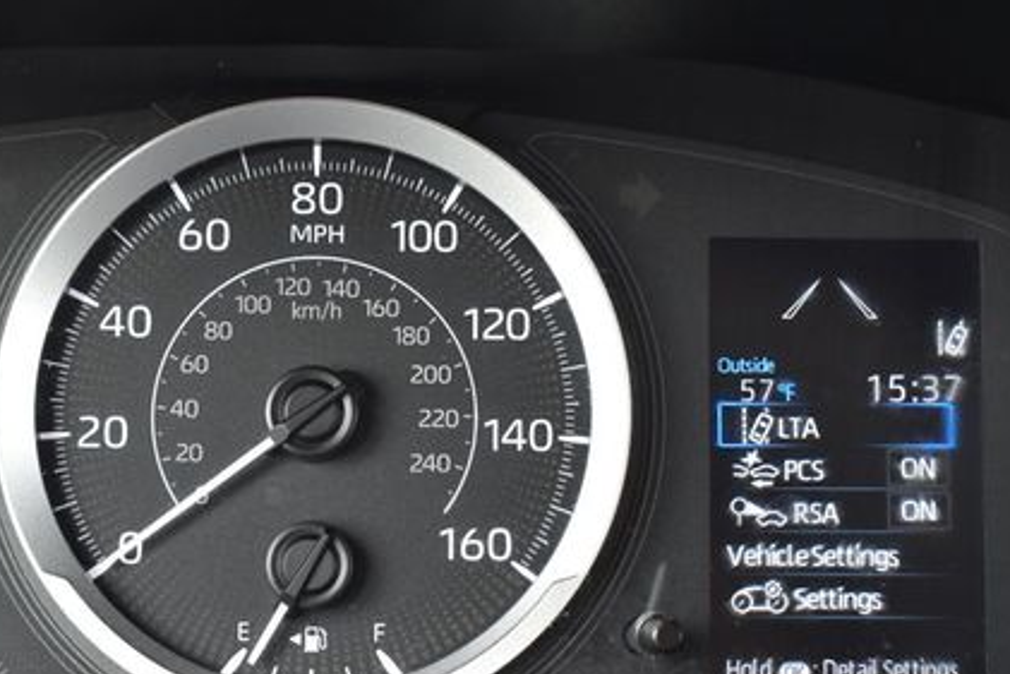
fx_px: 2301
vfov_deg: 16.7
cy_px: 396
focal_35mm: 82
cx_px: 386
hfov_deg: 24.7
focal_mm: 36
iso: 450
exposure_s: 1/15
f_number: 6.3
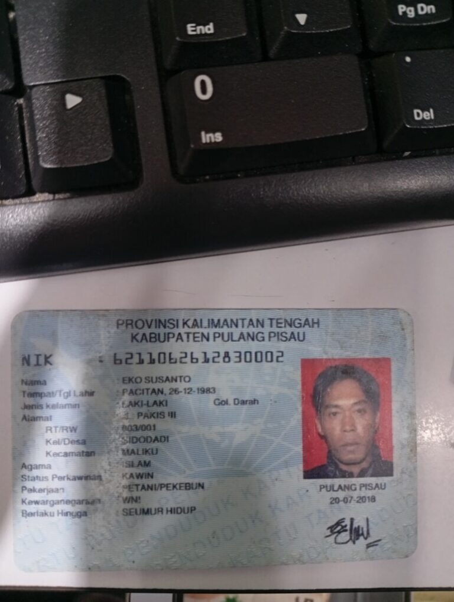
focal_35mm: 27
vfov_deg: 65.2
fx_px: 471
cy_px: 301
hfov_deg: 51.5
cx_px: 227
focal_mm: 3.98
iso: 1684
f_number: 1.8
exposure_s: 1/16.7
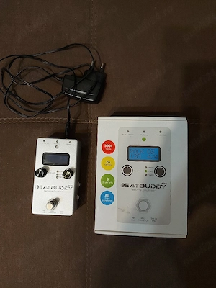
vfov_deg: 71.6
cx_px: 108
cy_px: 144
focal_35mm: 24
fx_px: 200
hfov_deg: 56.8
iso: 250
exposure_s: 1/33
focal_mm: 5.23
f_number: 1.8
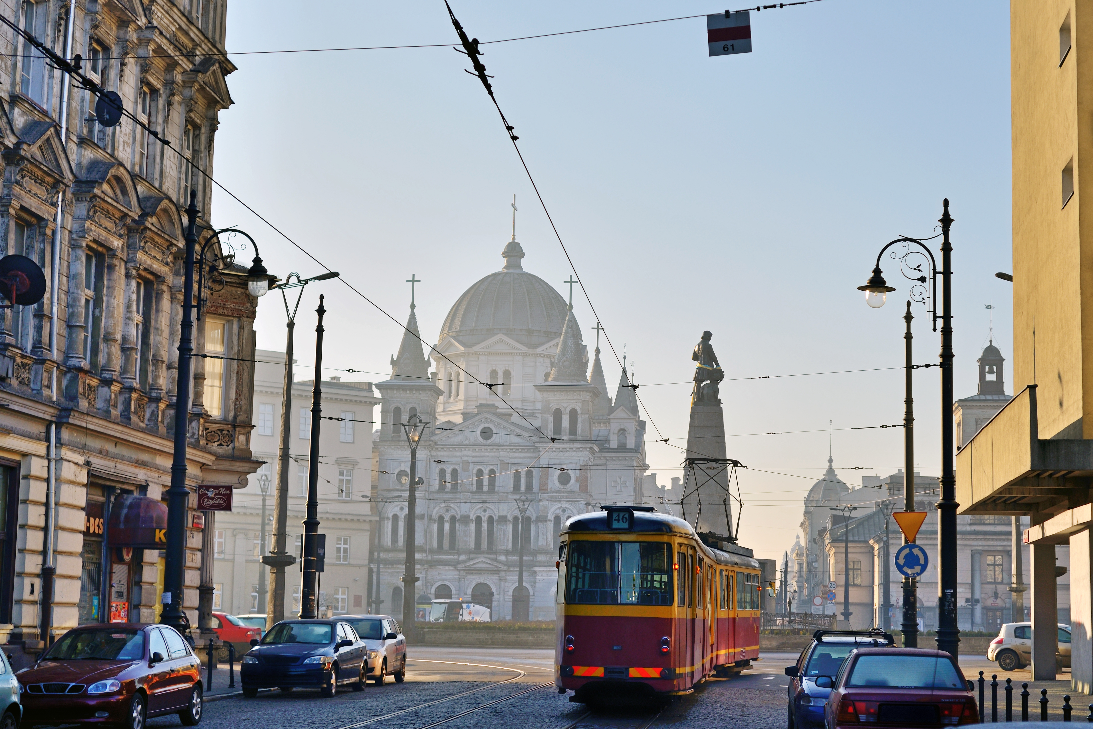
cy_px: 364
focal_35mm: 50
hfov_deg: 39.6
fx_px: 1519
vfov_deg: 27.0
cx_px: 546
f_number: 4.5
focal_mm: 50
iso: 100
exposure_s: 1/1000
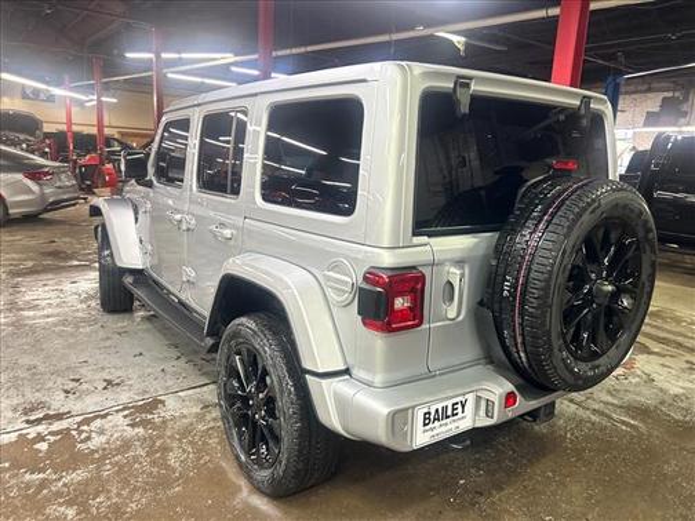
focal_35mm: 26
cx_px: 348
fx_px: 522
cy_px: 260
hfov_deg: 67.3
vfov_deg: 53.1
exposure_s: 1/60
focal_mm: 5.7
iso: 500
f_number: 1.5
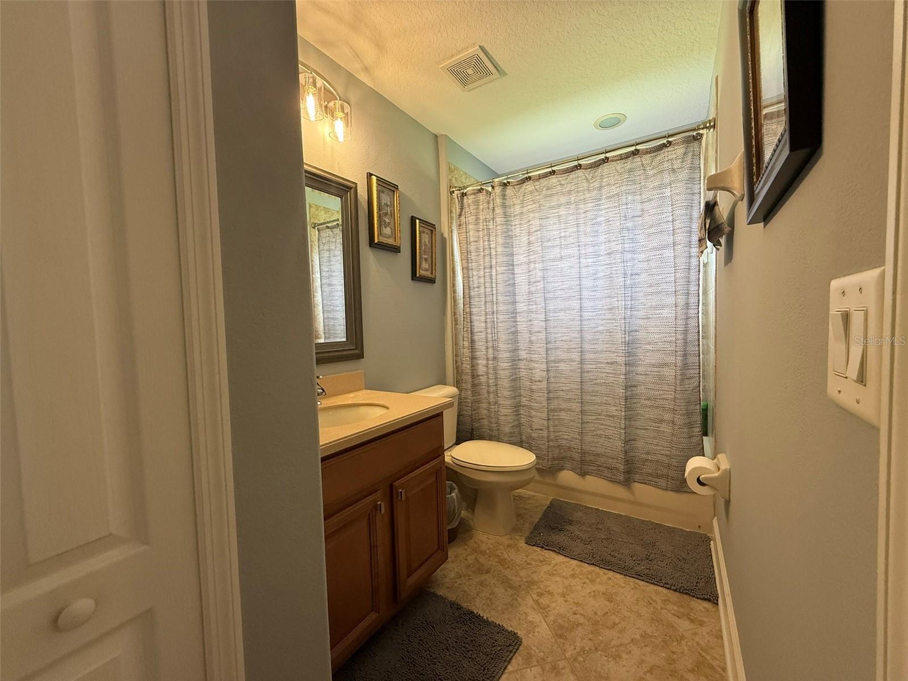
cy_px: 340
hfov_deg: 102.1
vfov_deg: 85.7
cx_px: 454
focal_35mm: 14
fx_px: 367
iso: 250
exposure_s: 1/120
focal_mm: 2.22
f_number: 2.2
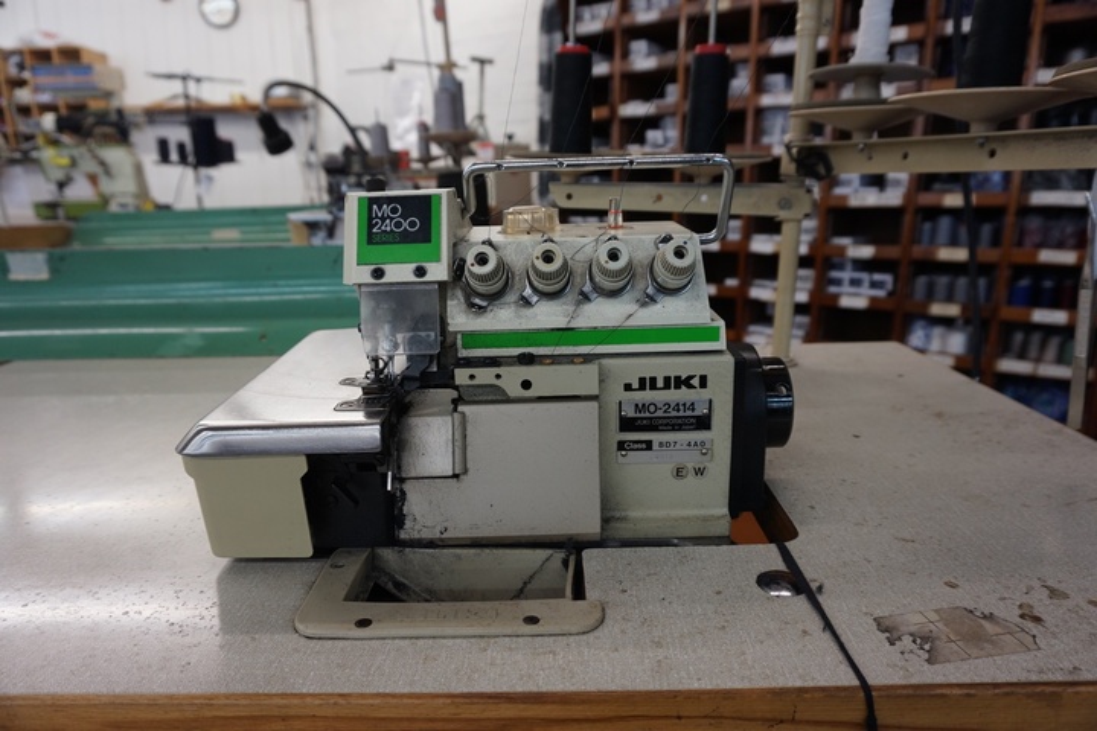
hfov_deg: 73.7
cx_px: 548
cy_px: 366
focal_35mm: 24
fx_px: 731
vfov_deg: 53.1
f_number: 4
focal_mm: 16
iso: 320
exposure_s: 1/60
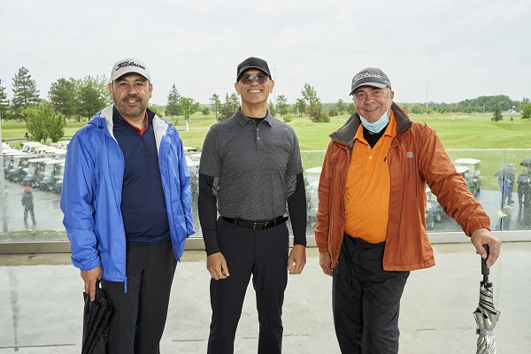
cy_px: 177
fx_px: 501
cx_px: 266
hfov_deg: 55.8
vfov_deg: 38.9
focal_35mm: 34
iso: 400
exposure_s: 1/200
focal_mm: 34
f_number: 6.3
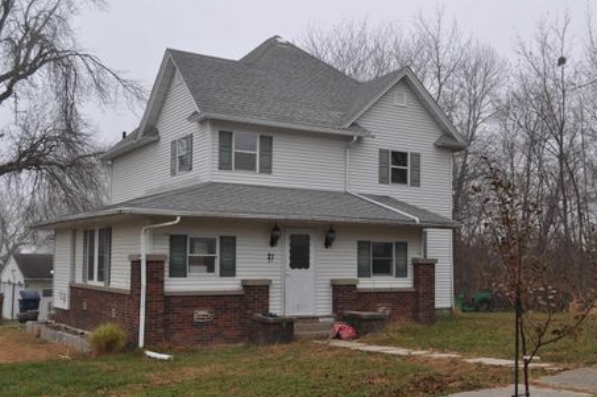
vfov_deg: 31.1
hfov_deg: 45.5
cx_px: 312
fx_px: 712
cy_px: 212
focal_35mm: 43
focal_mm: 26
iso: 200
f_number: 6.3
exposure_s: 1/160
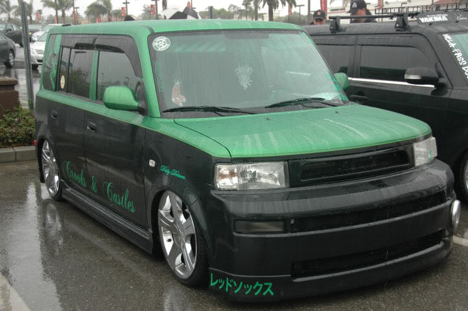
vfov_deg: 26.4
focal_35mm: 51
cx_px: 234
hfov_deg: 38.9
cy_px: 156
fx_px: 662
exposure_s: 1/200
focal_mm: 34
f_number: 4.2
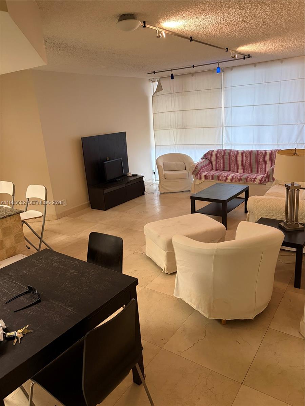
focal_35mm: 26
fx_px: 305
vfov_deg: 67.3
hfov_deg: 53.1
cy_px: 203
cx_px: 152
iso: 200
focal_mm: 5.96
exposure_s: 1/60
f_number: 1.6
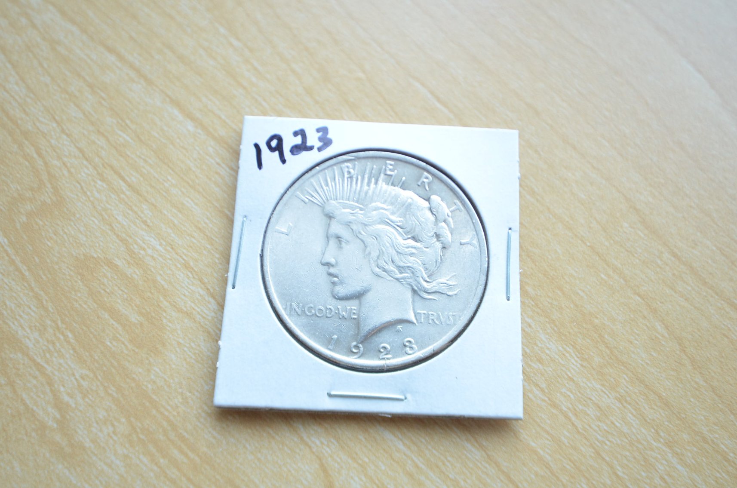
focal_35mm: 36
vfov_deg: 36.7
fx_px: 735
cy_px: 244
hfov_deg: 53.2
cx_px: 368
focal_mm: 24
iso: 500
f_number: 4.5
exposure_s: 1/50
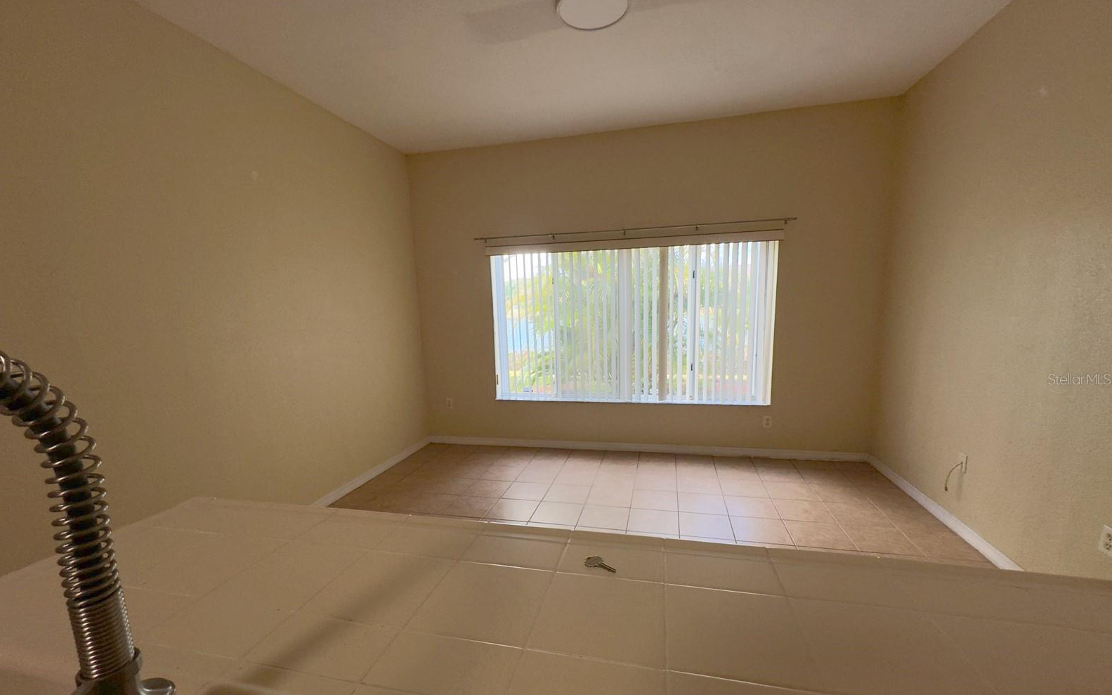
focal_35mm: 15
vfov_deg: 74.6
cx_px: 552
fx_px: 455
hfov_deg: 101.5
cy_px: 379
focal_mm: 2.22
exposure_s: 1/120
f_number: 2.2
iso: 160
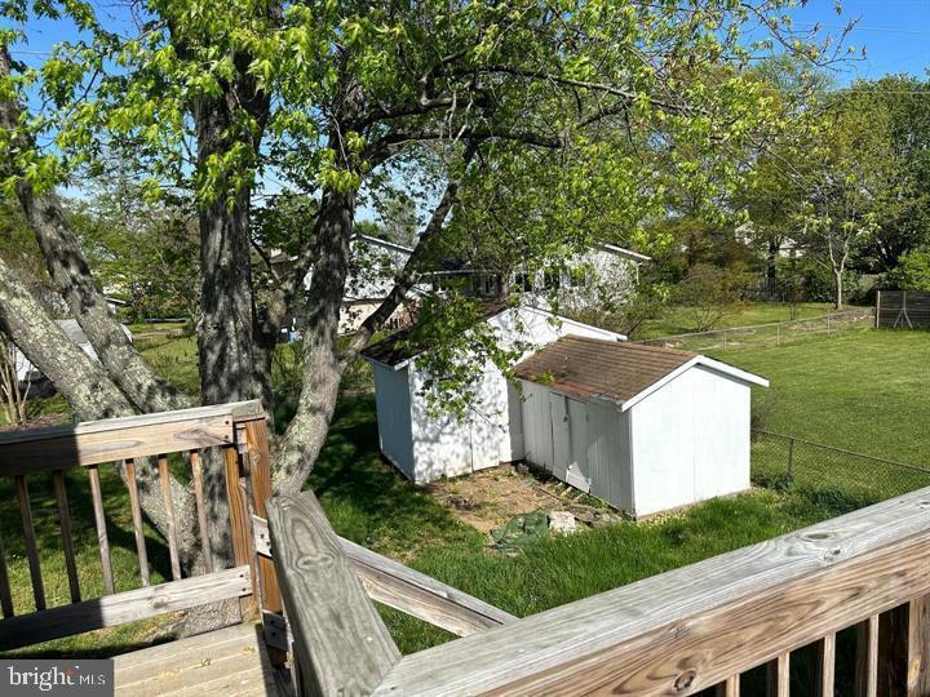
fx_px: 645
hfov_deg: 71.6
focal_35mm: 24
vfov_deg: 56.8
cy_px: 348
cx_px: 465
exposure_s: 1/4762
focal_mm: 6.86
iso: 80
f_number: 1.78
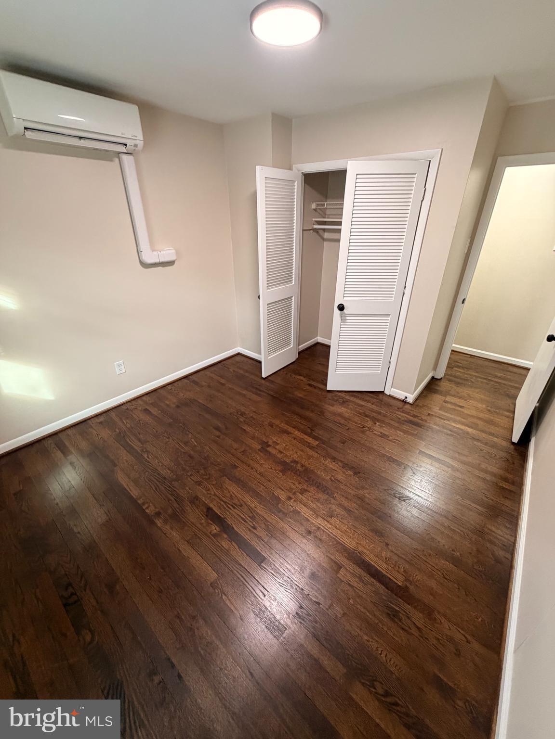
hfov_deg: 85.7
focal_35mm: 14
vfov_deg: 102.1
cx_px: 278
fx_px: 299
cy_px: 370
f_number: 2.2
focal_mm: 2.22
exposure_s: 1/60
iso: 320
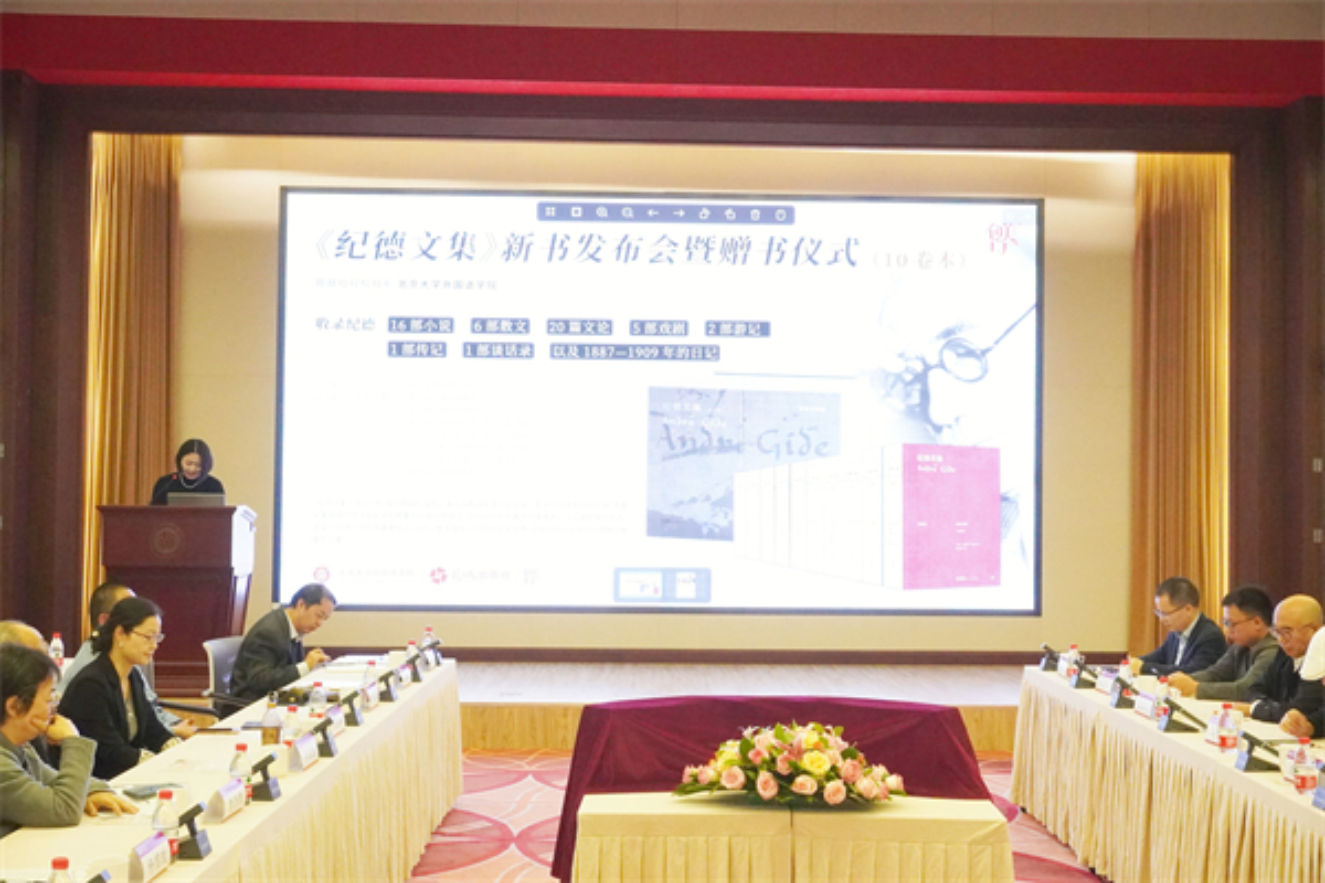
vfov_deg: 31.9
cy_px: 442
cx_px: 662
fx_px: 1546
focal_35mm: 42
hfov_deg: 46.4
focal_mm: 28
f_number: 8
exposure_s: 1/100
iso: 8000
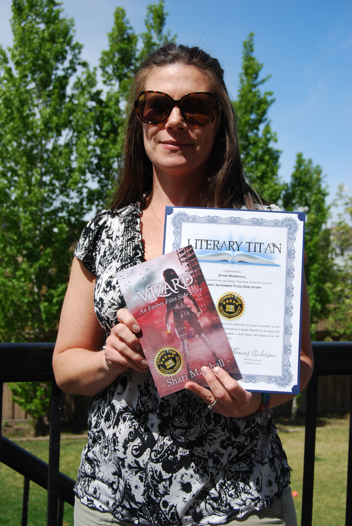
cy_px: 263
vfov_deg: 35.0
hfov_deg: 23.8
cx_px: 176
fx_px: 834
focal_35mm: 57
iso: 100
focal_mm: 38
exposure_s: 1/250
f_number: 8
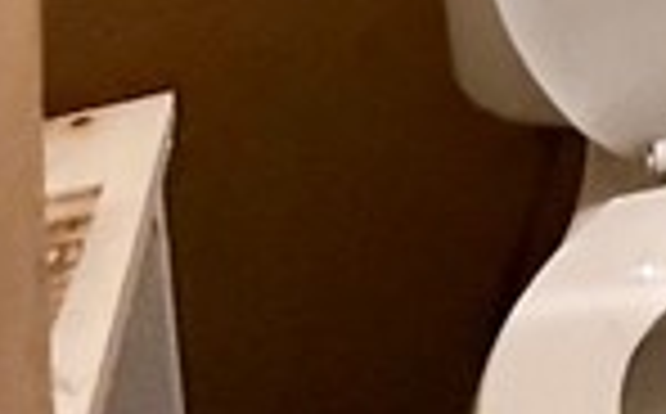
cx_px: 1526
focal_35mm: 103
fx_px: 1867
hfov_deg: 14.5
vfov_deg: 10.2
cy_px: -724
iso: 800
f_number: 2.2
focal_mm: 2.22
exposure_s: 1/60
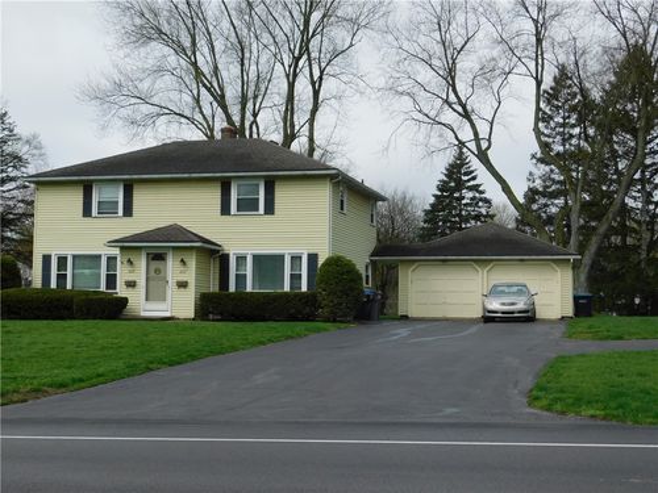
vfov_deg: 28.6
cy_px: 246
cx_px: 329
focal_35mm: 51
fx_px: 969
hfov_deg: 37.5
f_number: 3.8
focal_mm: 9
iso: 125
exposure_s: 1/800
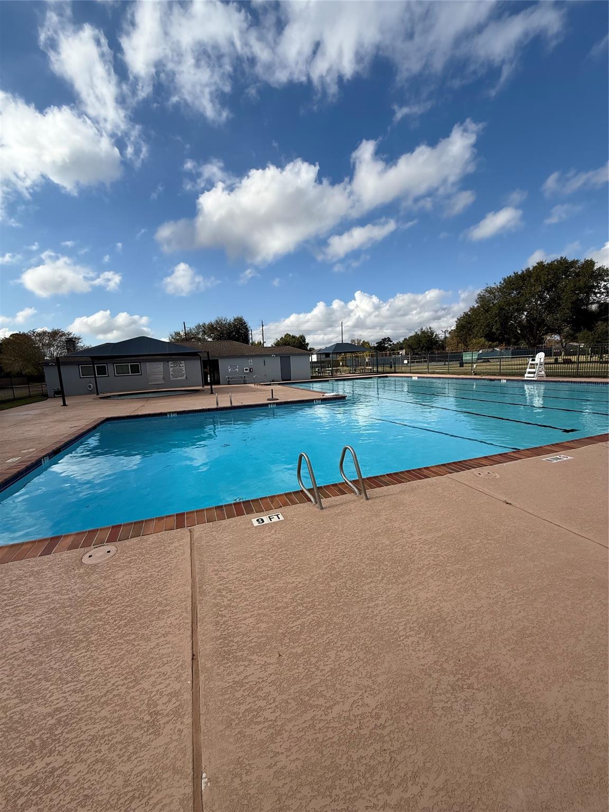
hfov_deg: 85.7
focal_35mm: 14
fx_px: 328
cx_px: 304
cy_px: 406
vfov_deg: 102.1
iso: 50
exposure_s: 1/3460
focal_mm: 2.22
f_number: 2.2
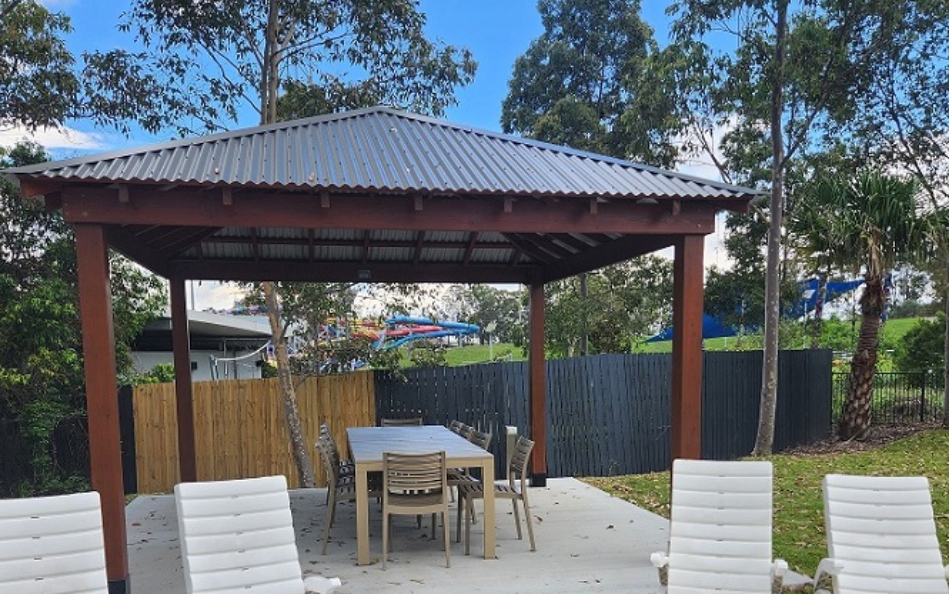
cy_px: 446
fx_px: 854
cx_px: 484
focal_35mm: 33
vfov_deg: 37.4
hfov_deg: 58.1
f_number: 1.8
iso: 20
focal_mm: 5.4
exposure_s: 1/515
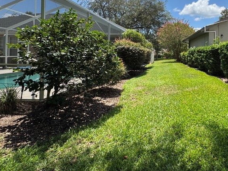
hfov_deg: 66.4
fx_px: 165
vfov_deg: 53.3
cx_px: 162
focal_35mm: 25
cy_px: 51
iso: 50
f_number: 2.2
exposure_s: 1/1217
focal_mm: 2.22
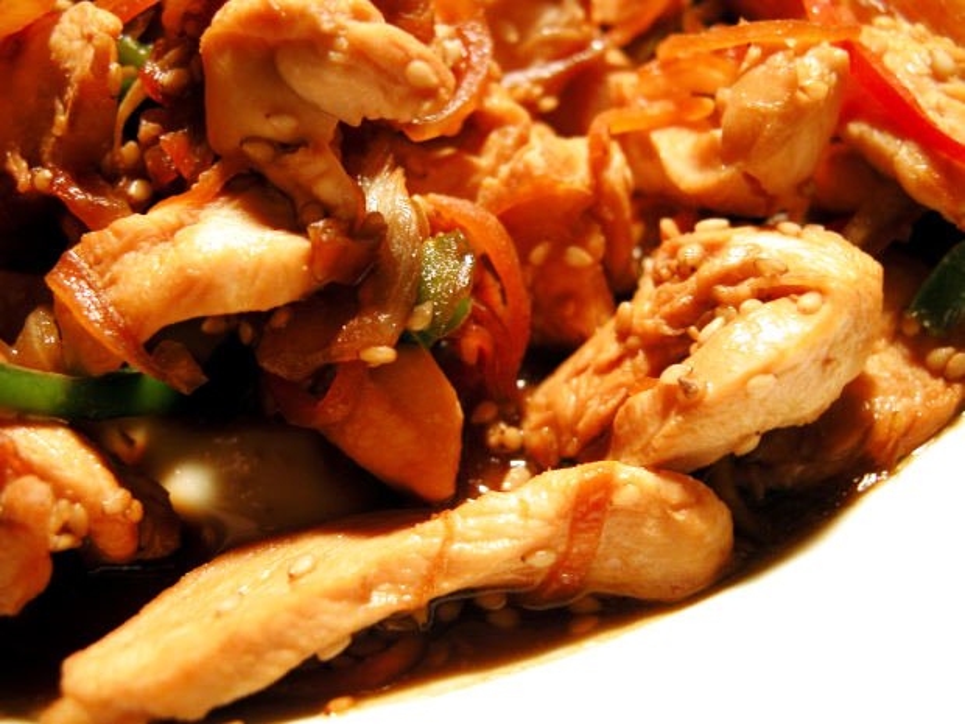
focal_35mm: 45
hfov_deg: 42.1
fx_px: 1254
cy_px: 362
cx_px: 482
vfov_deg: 32.2
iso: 100
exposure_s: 1/3.9
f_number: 3
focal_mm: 11.6
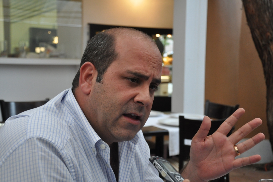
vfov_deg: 25.7
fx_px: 398
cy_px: 91
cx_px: 136
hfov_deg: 37.9
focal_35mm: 52
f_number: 4.5
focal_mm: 35
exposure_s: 1/50
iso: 1250
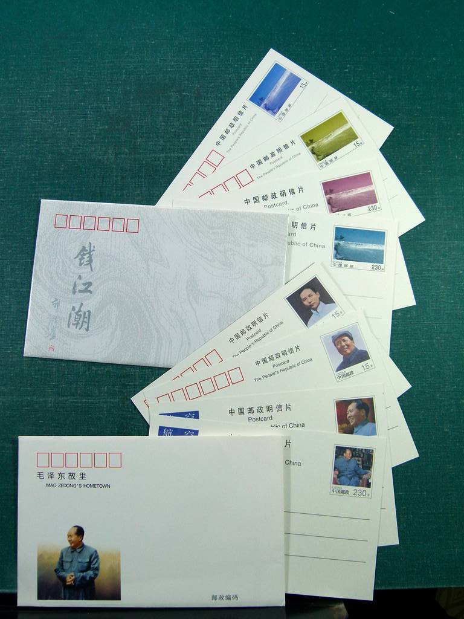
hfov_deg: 48.2
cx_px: 232
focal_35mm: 29
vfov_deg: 61.7
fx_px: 518
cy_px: 310
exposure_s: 1/125
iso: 100
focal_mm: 5.2
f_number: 4
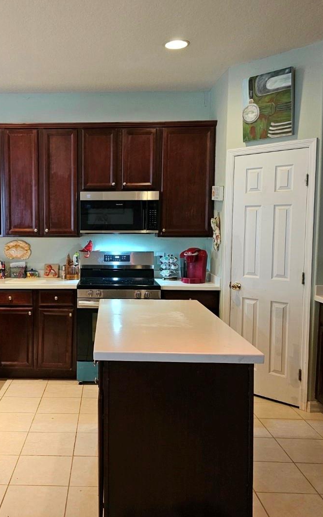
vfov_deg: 58.1
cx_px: 88
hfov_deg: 37.5
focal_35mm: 33
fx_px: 465
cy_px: 258
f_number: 1.7
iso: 800
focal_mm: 6.3
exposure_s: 1/60
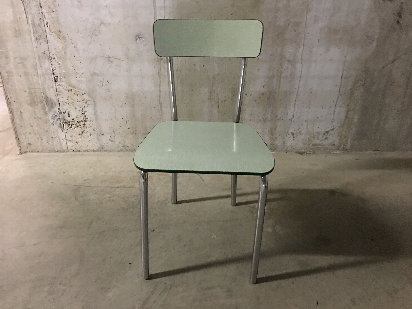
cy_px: 154
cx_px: 206
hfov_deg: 61.7
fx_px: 345
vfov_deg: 48.2
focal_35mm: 29
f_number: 2.2
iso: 100
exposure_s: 1/4
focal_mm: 4.15
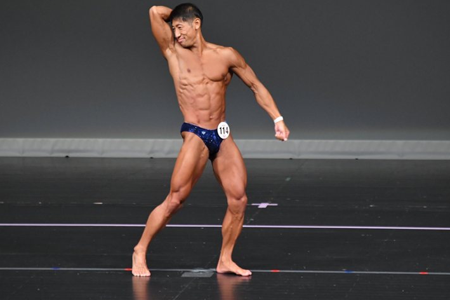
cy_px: 154
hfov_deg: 5.0
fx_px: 5122
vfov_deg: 3.3
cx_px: 225
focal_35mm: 410
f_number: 5.6
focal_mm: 250
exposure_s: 1/400
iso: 4000
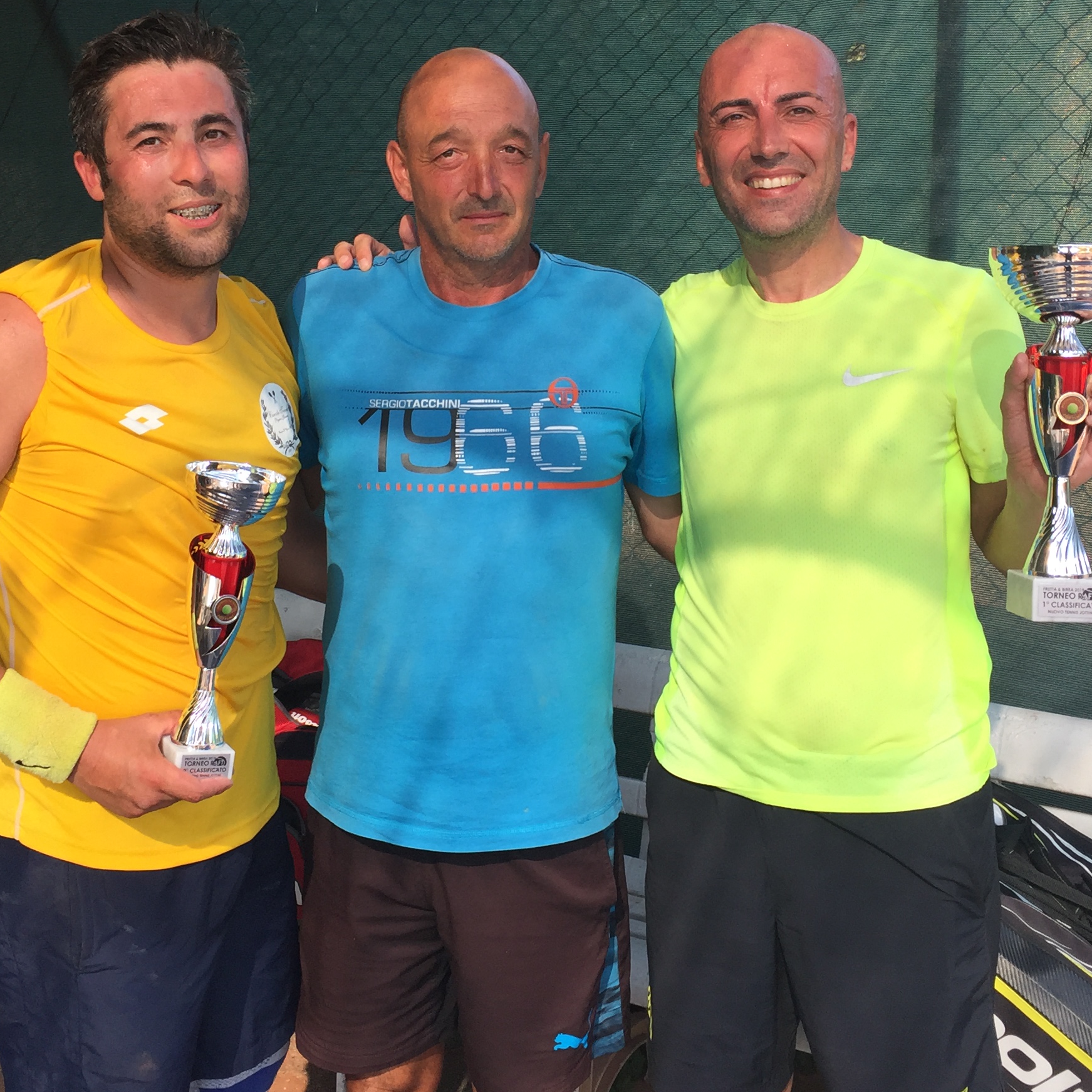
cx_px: 487
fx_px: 1713
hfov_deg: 35.3
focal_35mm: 48
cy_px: 404
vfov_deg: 35.2
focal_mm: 4.15
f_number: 2.2
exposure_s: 1/353
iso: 32
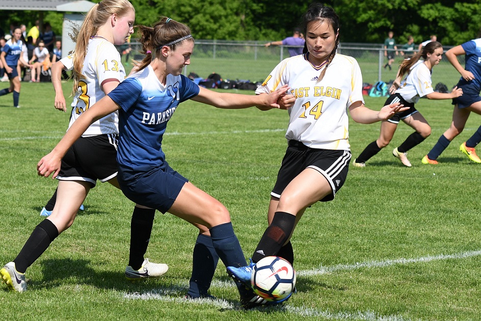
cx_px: 240
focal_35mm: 105
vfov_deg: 13.1
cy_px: 160
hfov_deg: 19.5
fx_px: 1403
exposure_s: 1/1000
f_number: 5
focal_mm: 70
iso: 125
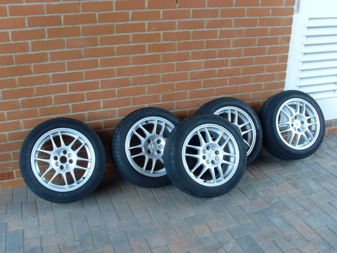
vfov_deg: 37.7
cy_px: 126
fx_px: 370
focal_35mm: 38
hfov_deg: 49.0
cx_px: 168
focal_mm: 6.3
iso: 100
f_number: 3
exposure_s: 1/45
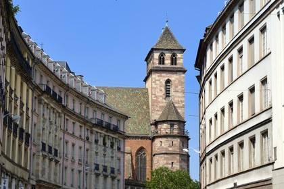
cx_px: 142
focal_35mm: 102
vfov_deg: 13.4
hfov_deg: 20.0
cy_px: 94
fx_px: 805
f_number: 11
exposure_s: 1/320
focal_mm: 102
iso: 200
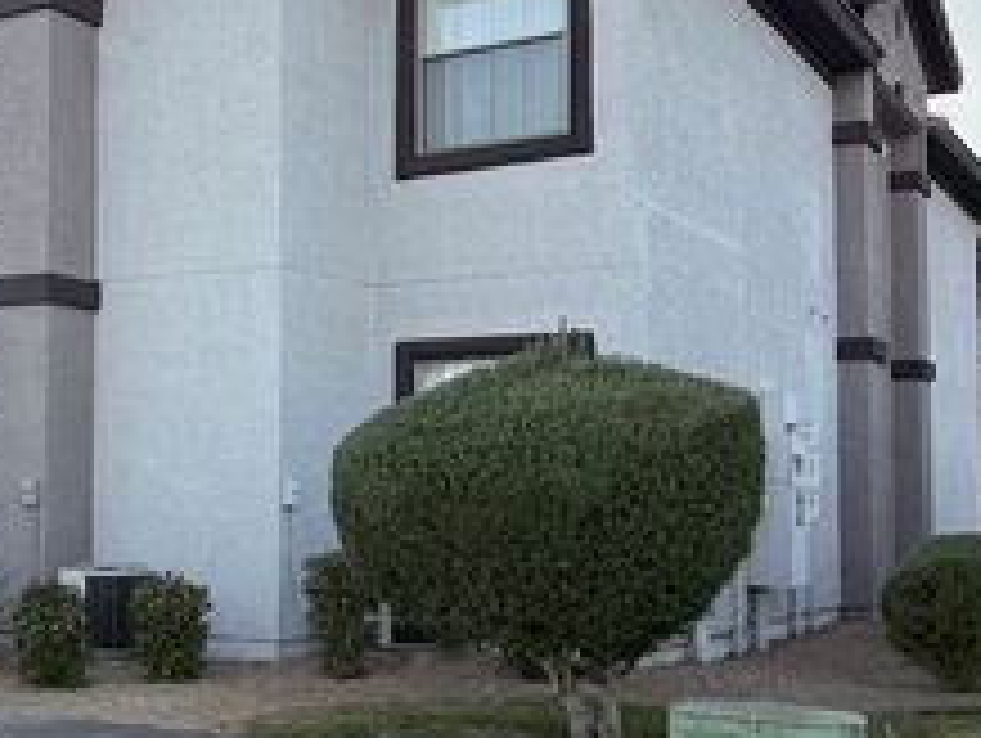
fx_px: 1560
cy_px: 403
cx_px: 122
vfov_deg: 26.6
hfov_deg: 33.3
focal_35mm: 55
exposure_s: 1/1949
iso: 100
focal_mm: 6.76
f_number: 1.78
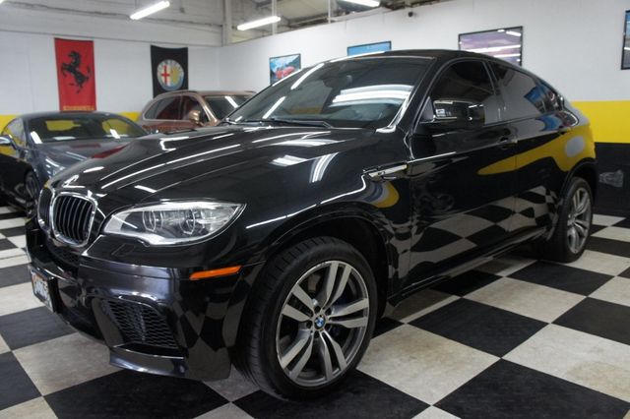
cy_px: 210
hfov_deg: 67.4
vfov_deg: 47.9
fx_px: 472
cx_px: 315
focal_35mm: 27
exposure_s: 1/200
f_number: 3.5
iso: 1600
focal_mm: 18
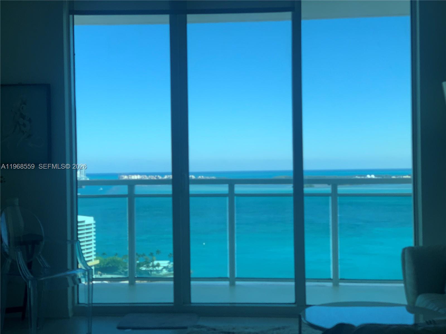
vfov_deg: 28.0
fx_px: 670
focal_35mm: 52
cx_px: 223
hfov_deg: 36.8
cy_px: 167
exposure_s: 1/761
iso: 16
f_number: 2.4
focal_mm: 6
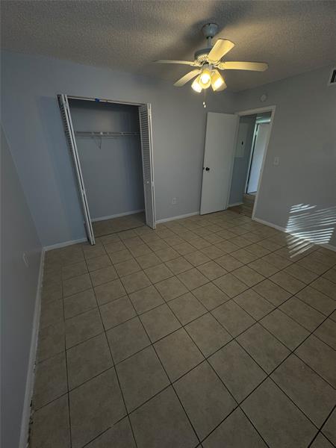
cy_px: 224
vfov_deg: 102.1
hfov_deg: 85.7
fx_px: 181
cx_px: 168
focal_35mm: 14
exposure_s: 1/120
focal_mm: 2.22
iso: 100
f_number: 2.2
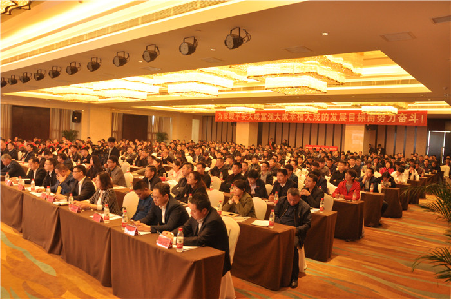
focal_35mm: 27
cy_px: 150
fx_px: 338
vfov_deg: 47.8
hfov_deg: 67.5
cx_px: 226
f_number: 5
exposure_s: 1/30
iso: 640
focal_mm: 18
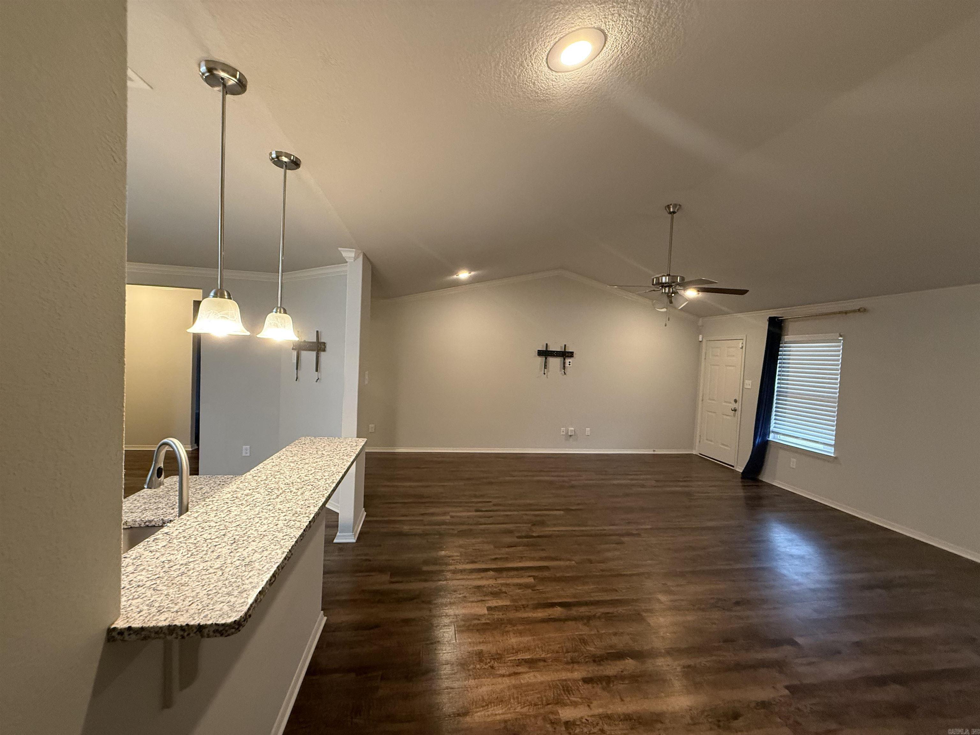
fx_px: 396
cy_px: 368
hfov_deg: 102.1
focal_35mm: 14
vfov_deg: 85.7
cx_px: 490
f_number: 2.2
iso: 500
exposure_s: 1/60
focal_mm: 2.22
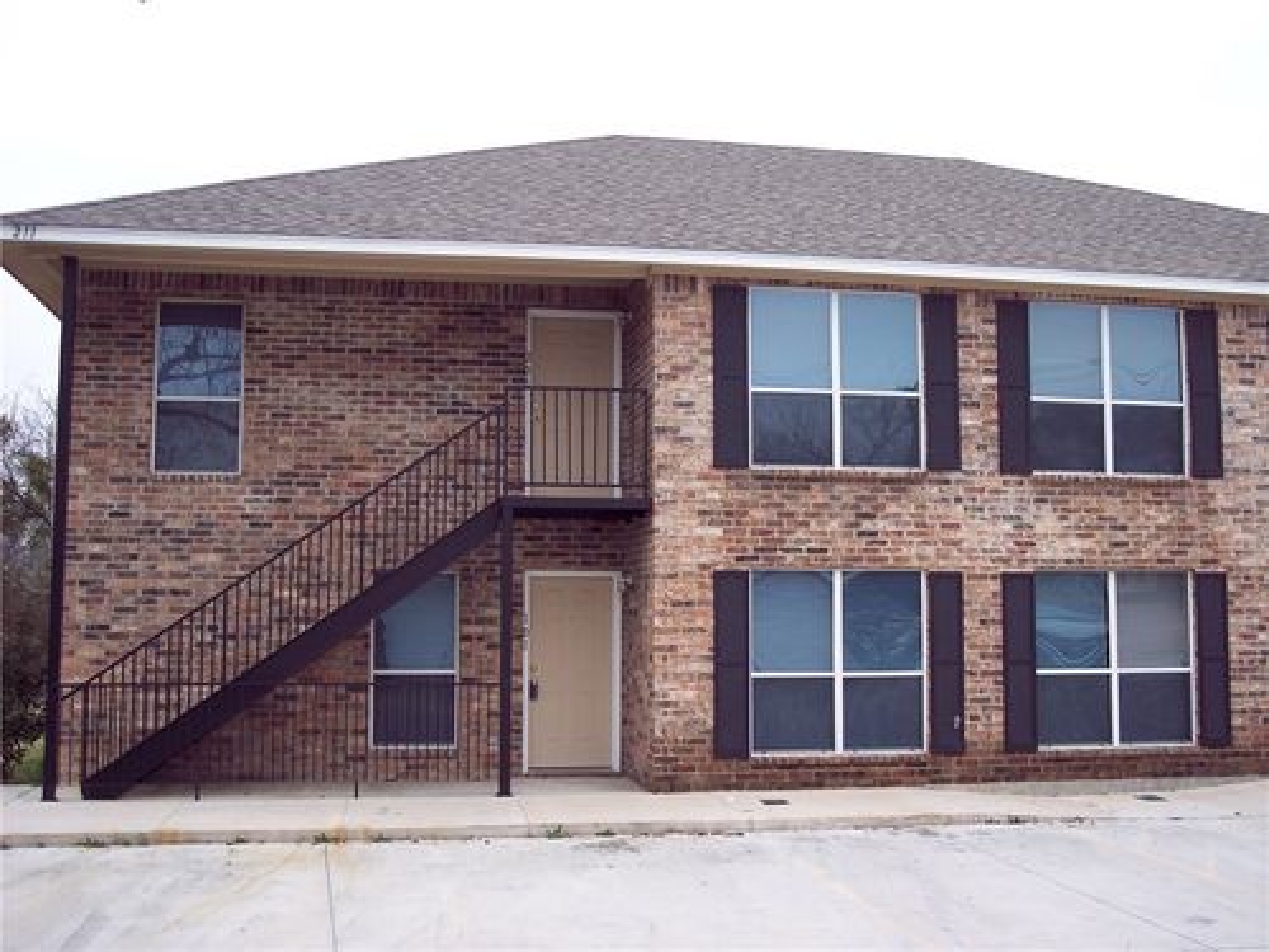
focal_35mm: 39
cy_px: 476
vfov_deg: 36.8
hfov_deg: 47.9
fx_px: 1430
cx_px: 634
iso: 100
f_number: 3.4
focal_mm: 8
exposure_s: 1/180
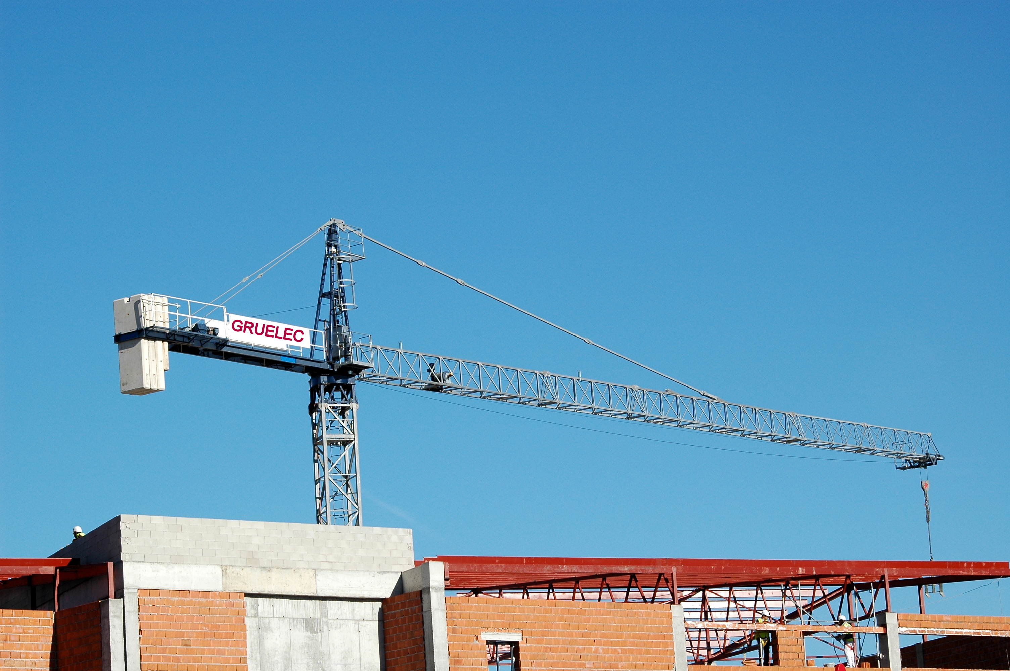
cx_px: 505
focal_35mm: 117
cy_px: 336
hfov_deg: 17.5
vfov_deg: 11.7
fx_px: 3280
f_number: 11
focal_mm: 78
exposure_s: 1/320
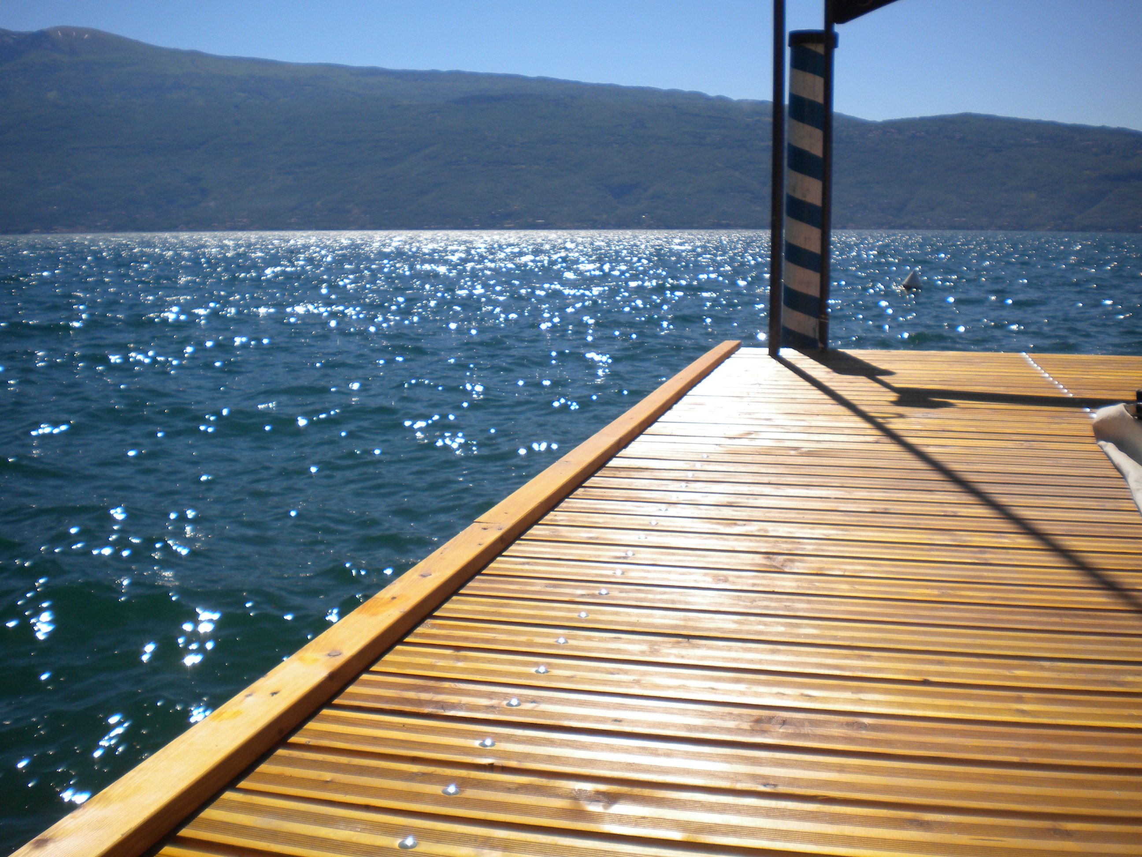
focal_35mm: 35
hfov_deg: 52.6
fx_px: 1155
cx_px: 571
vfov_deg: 40.7
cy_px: 428
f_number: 4.6
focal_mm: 6.3
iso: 80
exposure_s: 1/1000
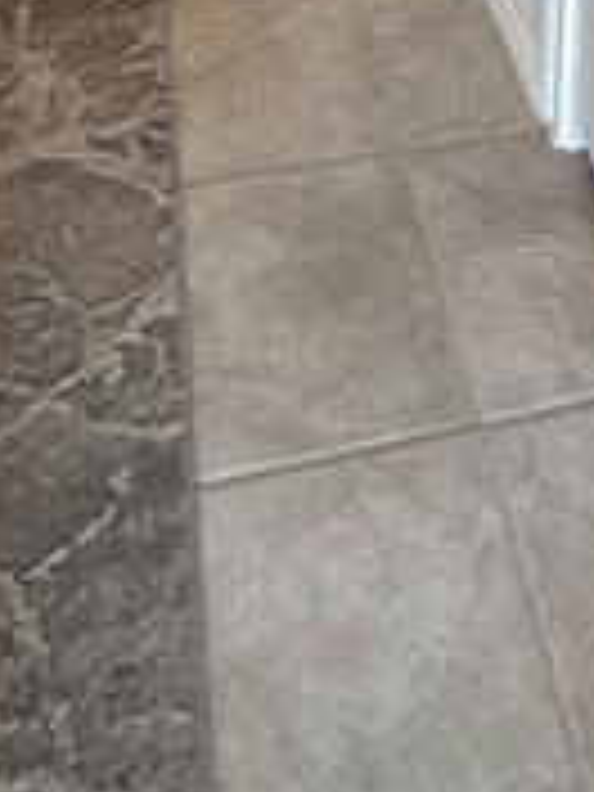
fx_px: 1396
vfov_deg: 21.1
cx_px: 446
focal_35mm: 61
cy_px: -639
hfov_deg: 23.8
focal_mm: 2.22
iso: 160
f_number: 2.2
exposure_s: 1/120
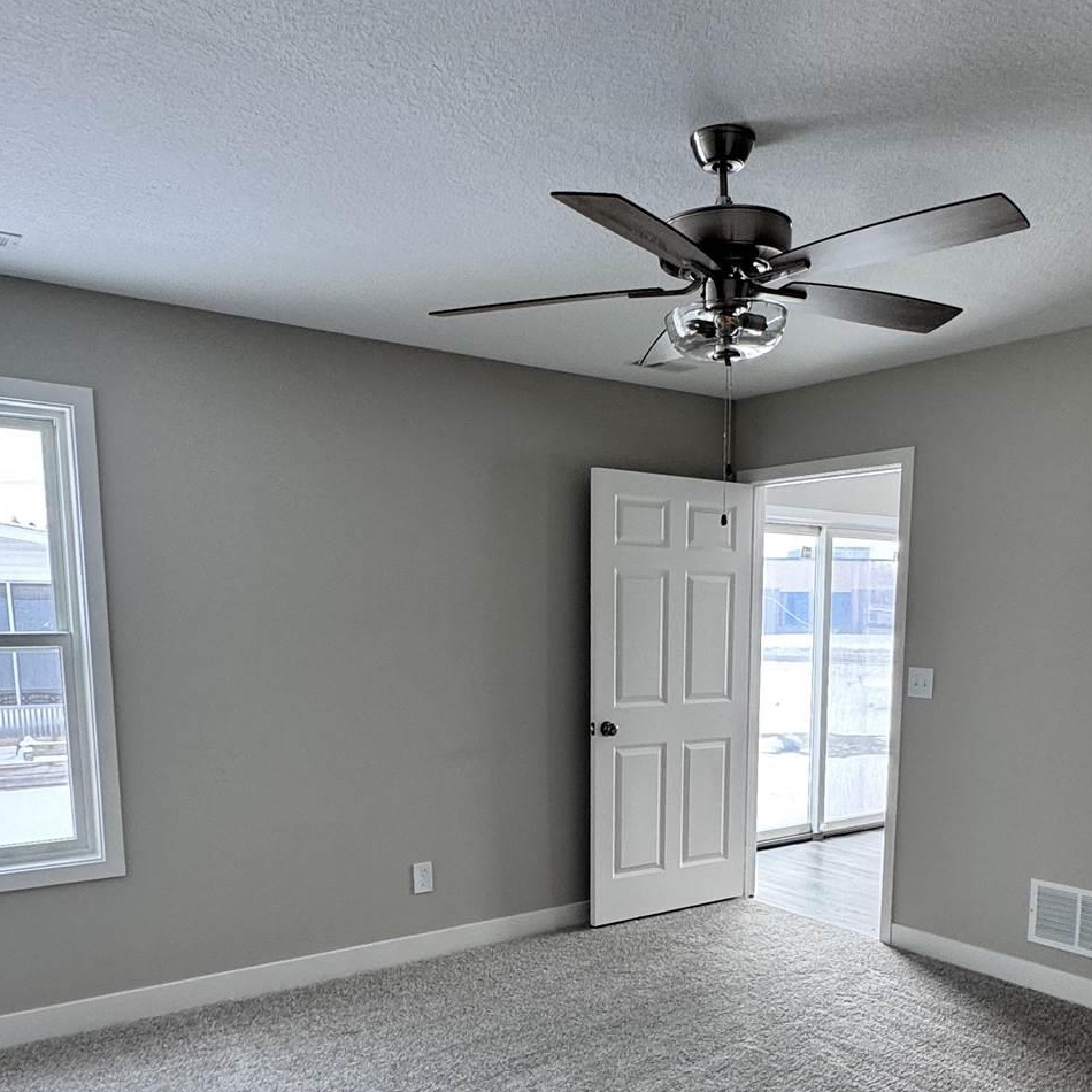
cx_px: 639
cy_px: 777
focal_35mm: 30
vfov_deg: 52.4
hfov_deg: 53.8
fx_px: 1071
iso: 64
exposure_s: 1/120
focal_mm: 2.22
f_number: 2.2
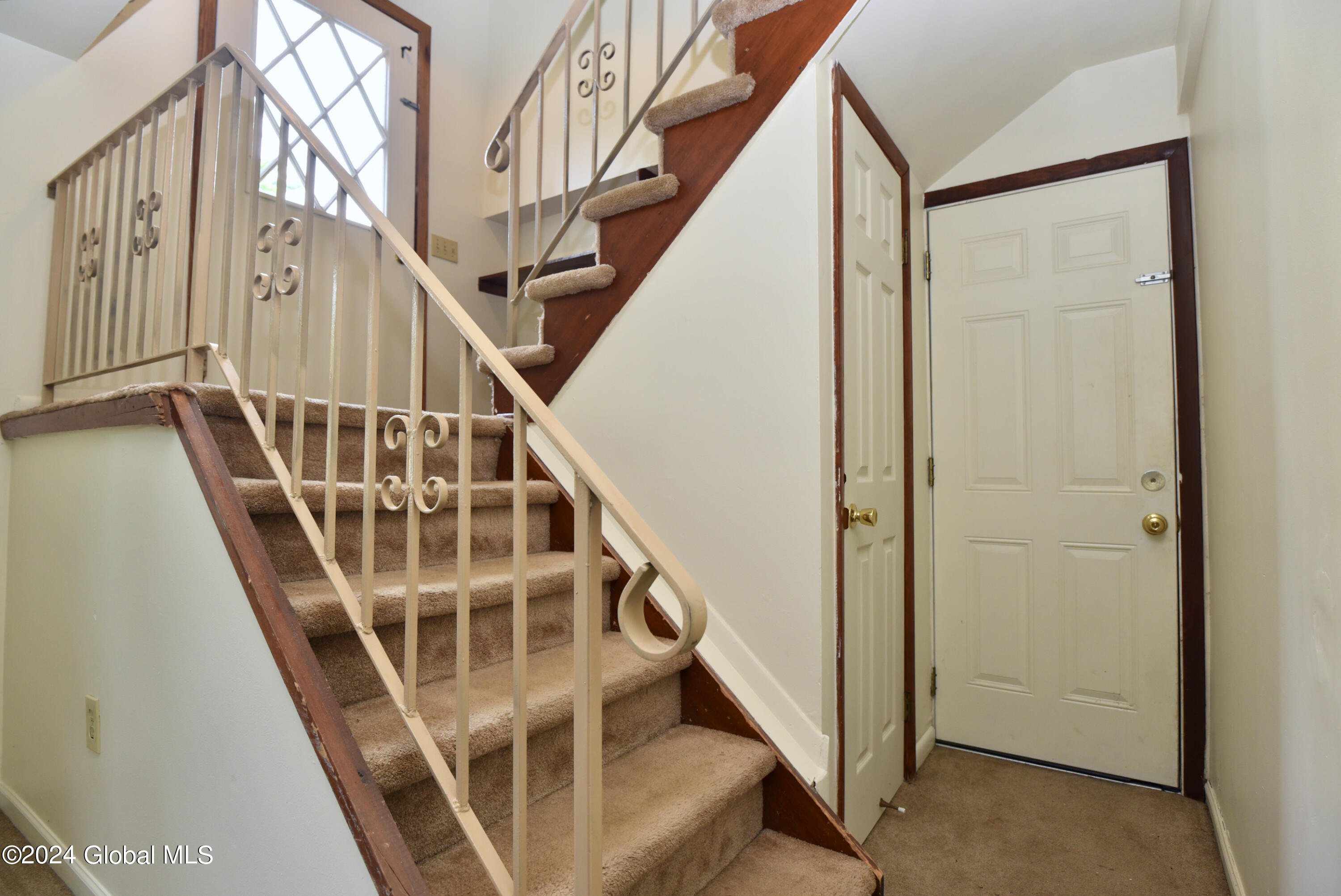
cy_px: 448
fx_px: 633
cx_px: 670
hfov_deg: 93.3
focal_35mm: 17
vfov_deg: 70.5
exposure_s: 1/60
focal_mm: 17
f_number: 5
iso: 250
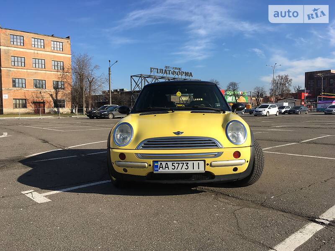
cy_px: 126
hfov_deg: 61.7
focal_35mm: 29
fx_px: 281
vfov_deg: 48.2
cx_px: 168
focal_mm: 4.2
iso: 25
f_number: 2.2
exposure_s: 1/1304
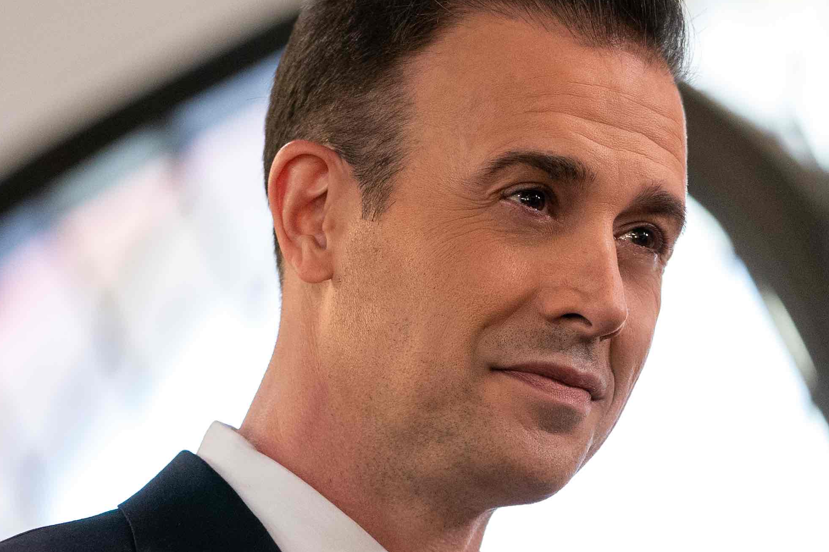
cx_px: 515
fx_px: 9531
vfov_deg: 3.3
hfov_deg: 5.0
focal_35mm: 414
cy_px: 524
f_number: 2.5
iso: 1600
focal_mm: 135
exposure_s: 1/200
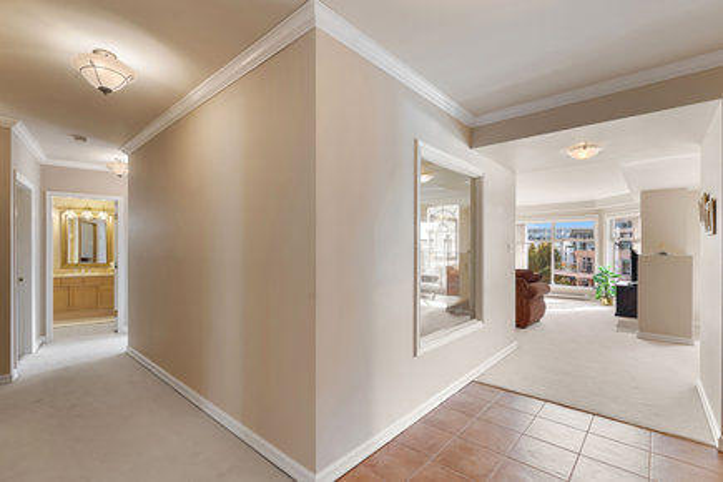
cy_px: 241
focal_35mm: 16
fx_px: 321
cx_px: 362
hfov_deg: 96.7
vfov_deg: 73.7
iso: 400
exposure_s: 1/8
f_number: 7.1
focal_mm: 16
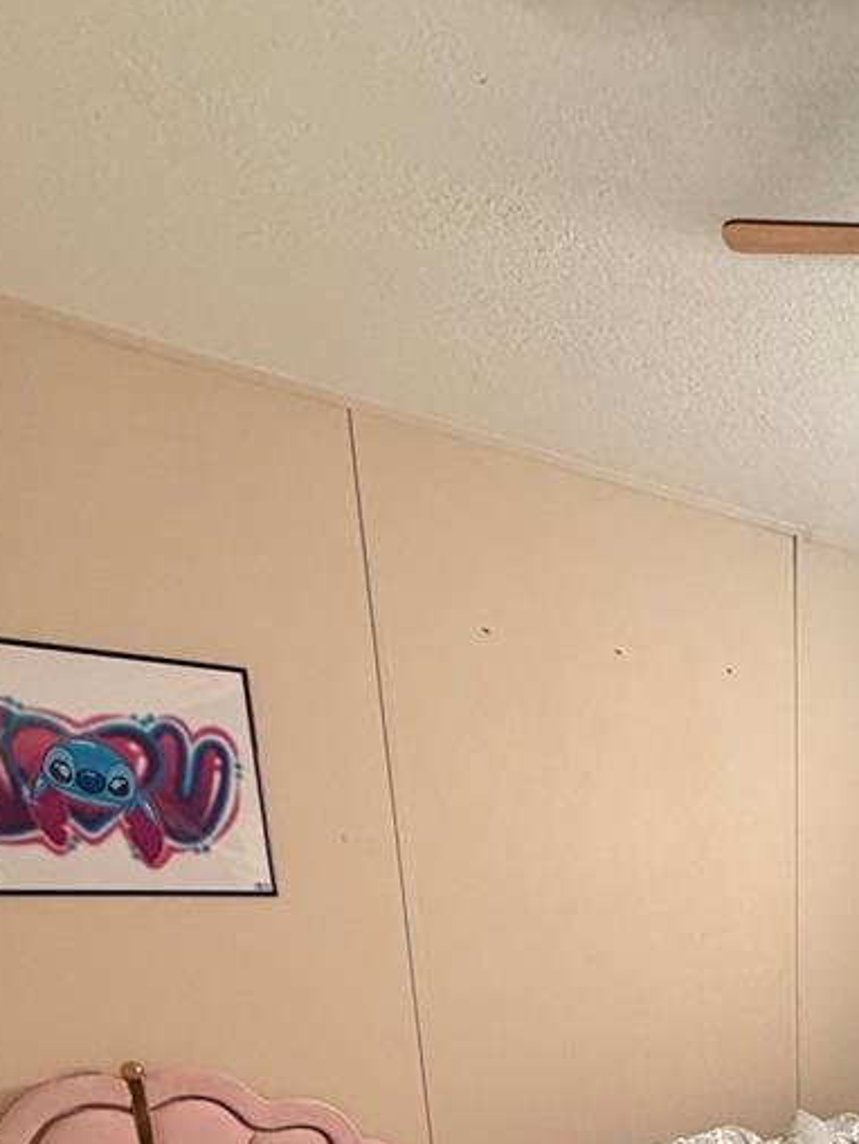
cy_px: 1220
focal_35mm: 33
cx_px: 888
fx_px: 1091
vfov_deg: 44.2
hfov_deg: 37.6
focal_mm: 2.22
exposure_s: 1/60
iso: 250
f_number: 2.2
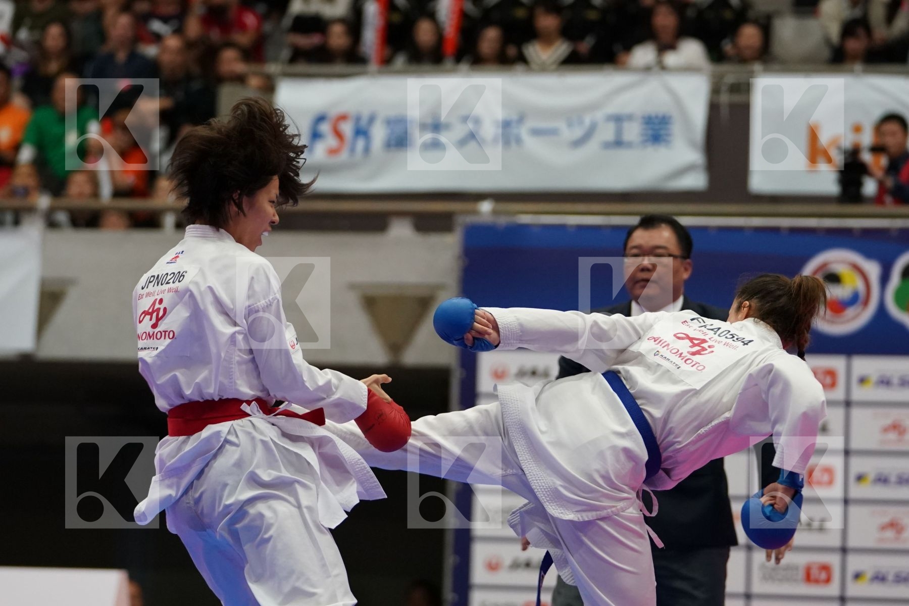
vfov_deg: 7.4
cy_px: 303
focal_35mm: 186
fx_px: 4696
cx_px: 454
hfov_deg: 11.1
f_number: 2.8
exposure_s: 1/1000
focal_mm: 124
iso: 3200
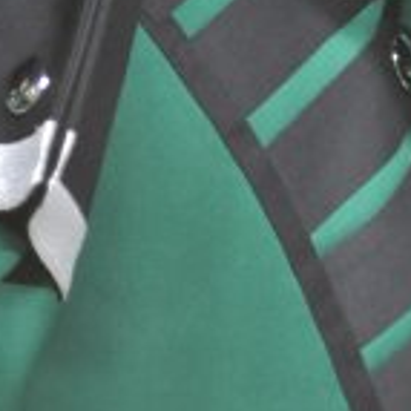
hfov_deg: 1.6
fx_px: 14346
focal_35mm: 1068
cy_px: -305
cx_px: 277
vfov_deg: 1.6
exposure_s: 1/80
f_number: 2.8
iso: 800
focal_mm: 200
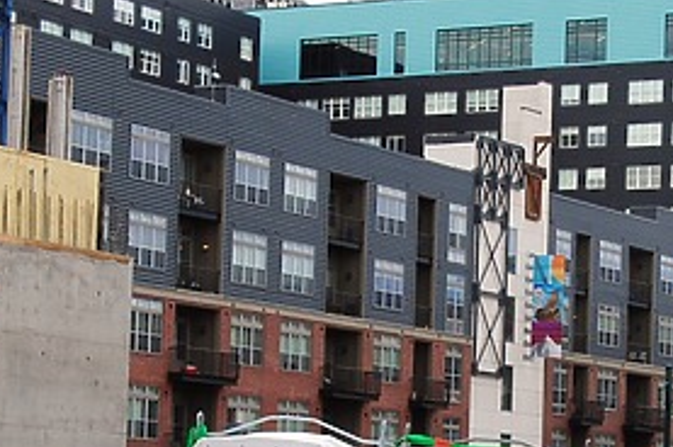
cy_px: 362
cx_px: 474
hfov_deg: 13.5
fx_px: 2831
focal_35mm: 152
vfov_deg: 9.0
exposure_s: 1/250
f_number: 10
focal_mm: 31
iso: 200
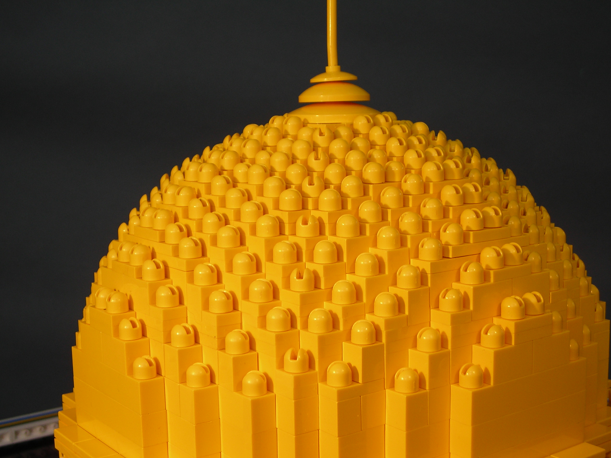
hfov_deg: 34.4
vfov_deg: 26.1
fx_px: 988
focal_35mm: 56
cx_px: 301
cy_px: 230
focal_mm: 9.1
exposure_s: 1/47.8
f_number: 3.6
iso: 50
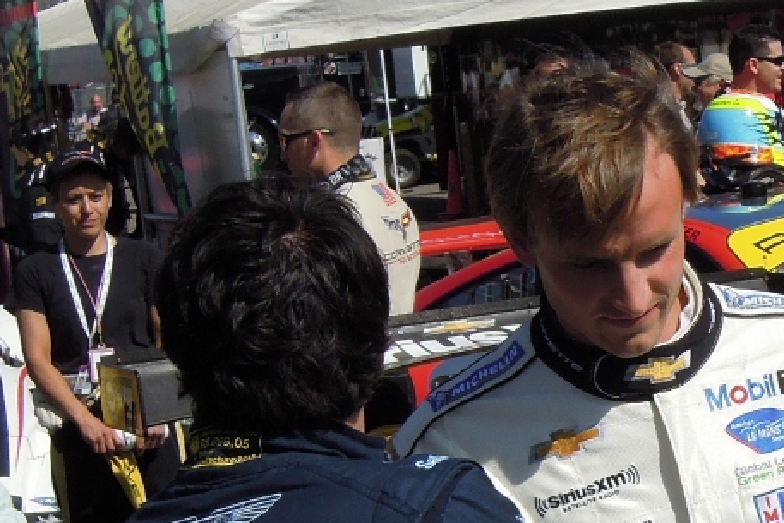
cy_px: 470
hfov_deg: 15.3
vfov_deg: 10.4
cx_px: 841
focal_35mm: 131
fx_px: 2854
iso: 160
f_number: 4.5
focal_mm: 8.1
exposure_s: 1/1600
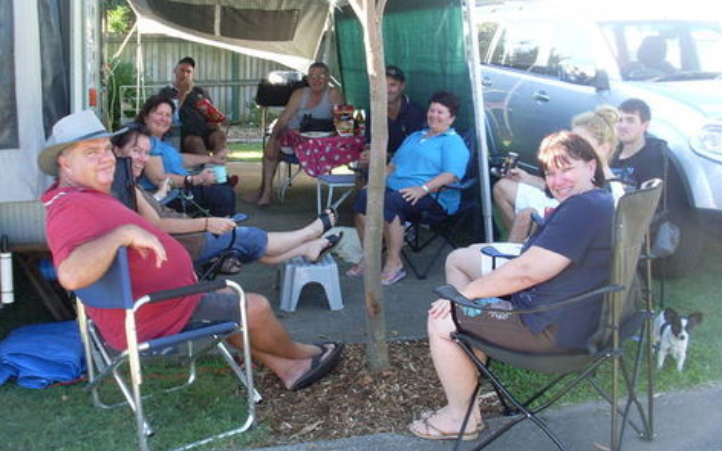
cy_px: 203
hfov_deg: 48.2
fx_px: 807
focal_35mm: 41
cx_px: 366
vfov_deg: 31.2
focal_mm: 6.3
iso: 80
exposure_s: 1/90
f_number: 3
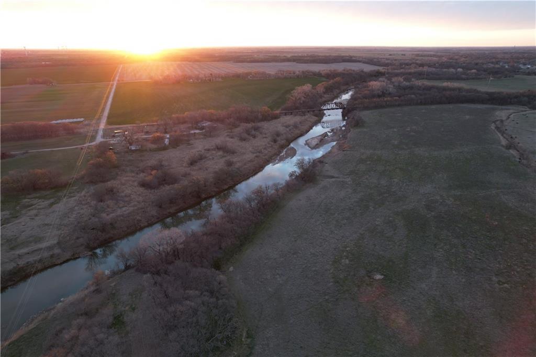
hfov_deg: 78.6
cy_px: 178
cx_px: 268
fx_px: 327
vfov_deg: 57.2
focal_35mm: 22
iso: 100
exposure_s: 1/60
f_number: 2.8
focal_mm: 8.38
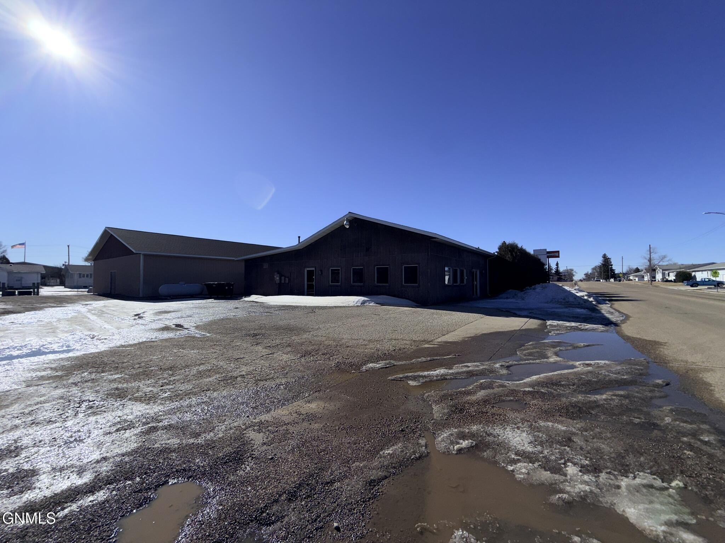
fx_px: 293
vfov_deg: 85.7
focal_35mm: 14
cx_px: 362
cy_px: 272
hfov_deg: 102.1
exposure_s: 1/2611
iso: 16
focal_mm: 2.22
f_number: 2.2
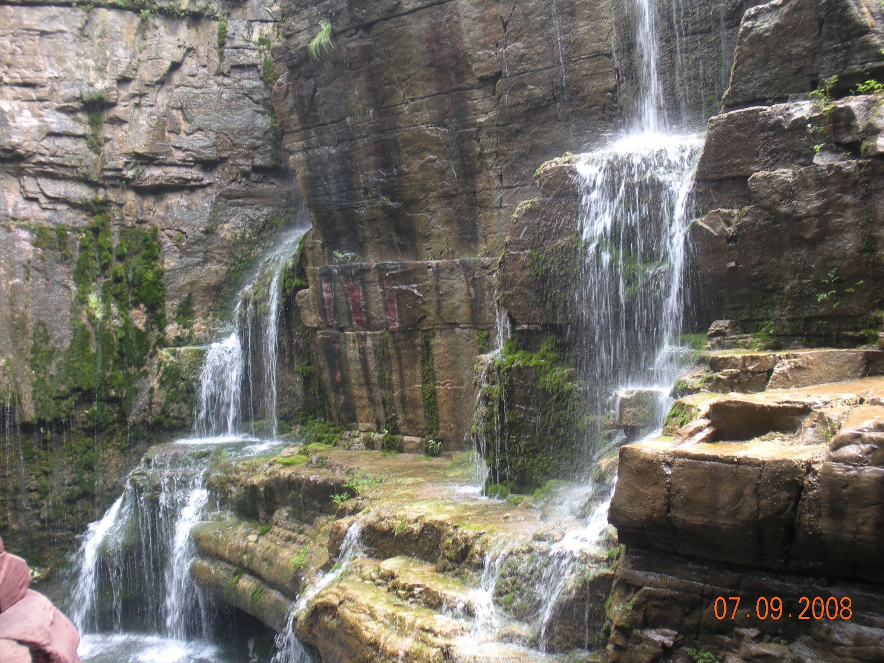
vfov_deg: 38.7
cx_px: 454
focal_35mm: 37
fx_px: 945
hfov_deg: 50.1
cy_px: 339
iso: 64
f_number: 3.5
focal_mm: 6.3
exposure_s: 1/32.4
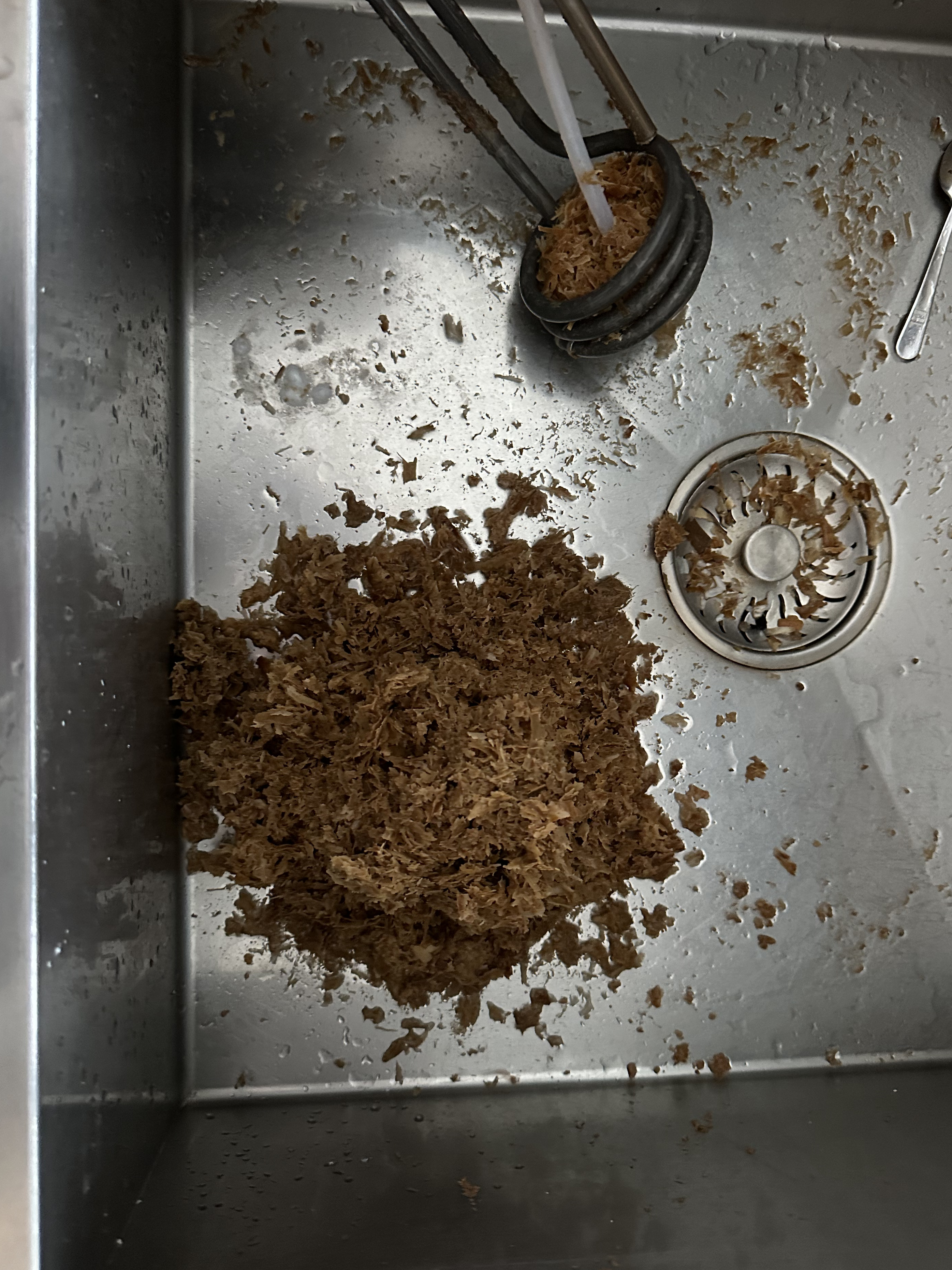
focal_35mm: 26
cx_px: 501
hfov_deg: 53.0
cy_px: 641
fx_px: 954
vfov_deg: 67.3
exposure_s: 1/35
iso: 1000
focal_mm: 6.86
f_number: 1.78
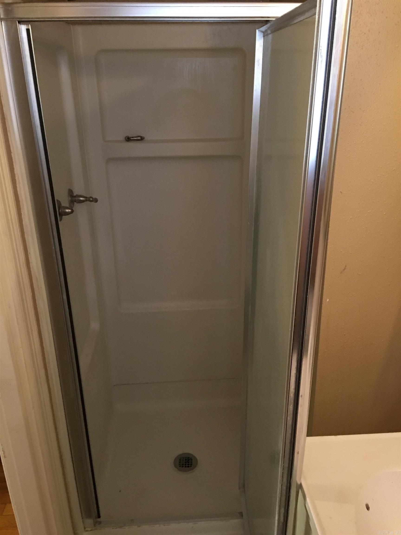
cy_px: 268
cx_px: 200
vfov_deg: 61.7
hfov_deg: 48.2
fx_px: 448
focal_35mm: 29
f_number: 2.2
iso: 64
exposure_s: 1/4
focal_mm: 4.15
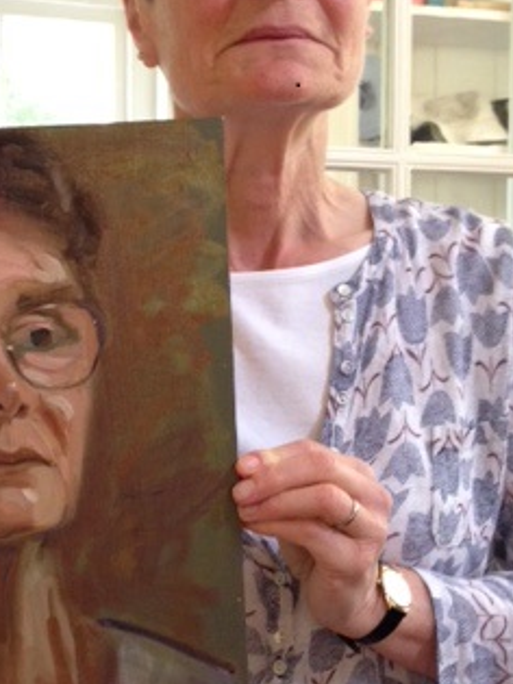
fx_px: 1325
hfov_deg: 21.8
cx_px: 161
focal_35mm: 67
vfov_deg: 29.0
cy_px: 373
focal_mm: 4.12
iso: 160
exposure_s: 1/20
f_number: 2.4
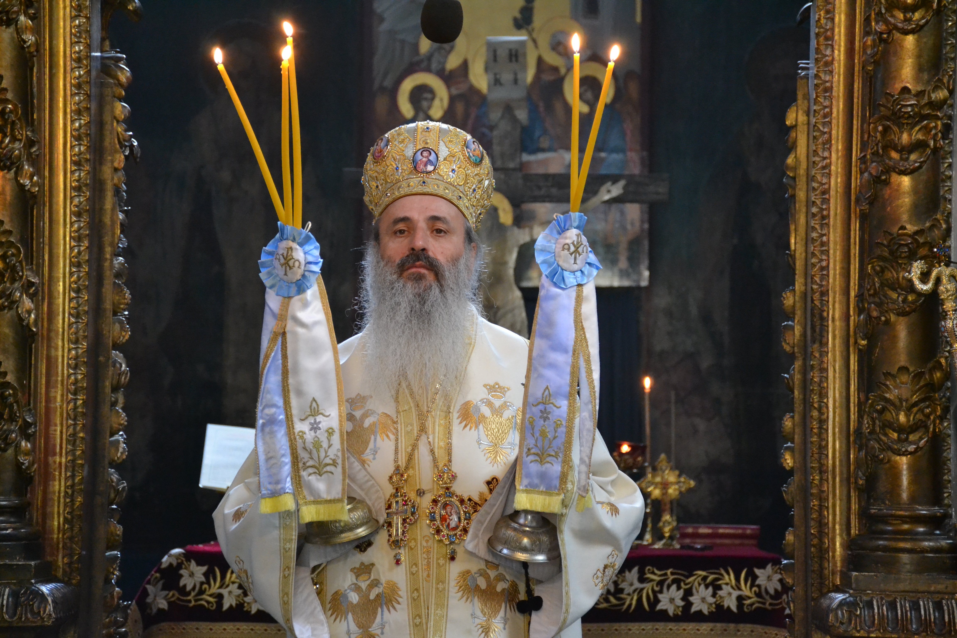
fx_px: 3190
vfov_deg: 11.4
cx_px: 478
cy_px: 319
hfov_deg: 17.1
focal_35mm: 120
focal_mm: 80
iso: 3200
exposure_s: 1/40
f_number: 5.3
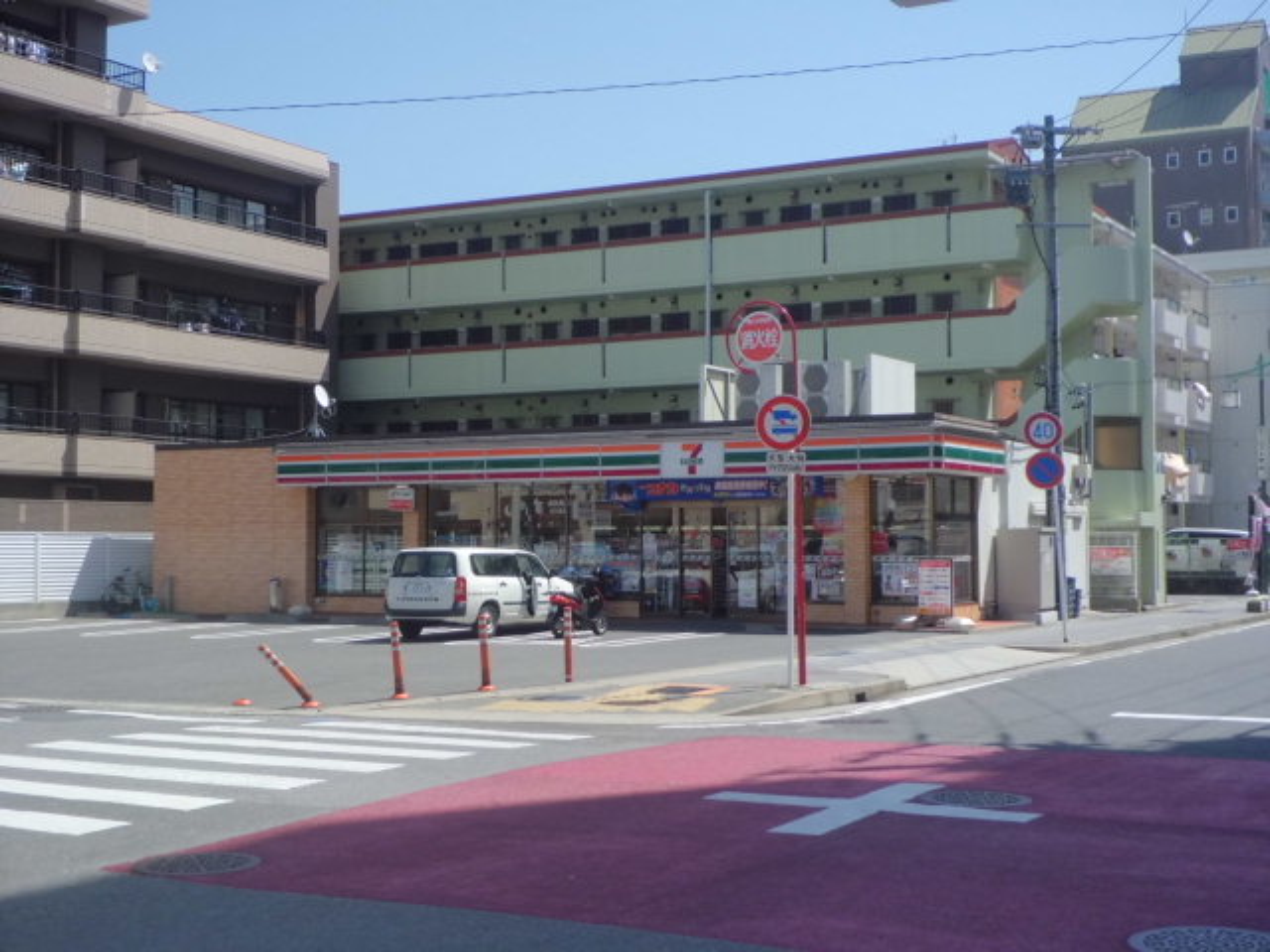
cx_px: 635
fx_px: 1724
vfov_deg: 30.9
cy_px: 476
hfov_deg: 40.4
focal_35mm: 47
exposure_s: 1/800
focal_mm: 8.3
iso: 64
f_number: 3.4
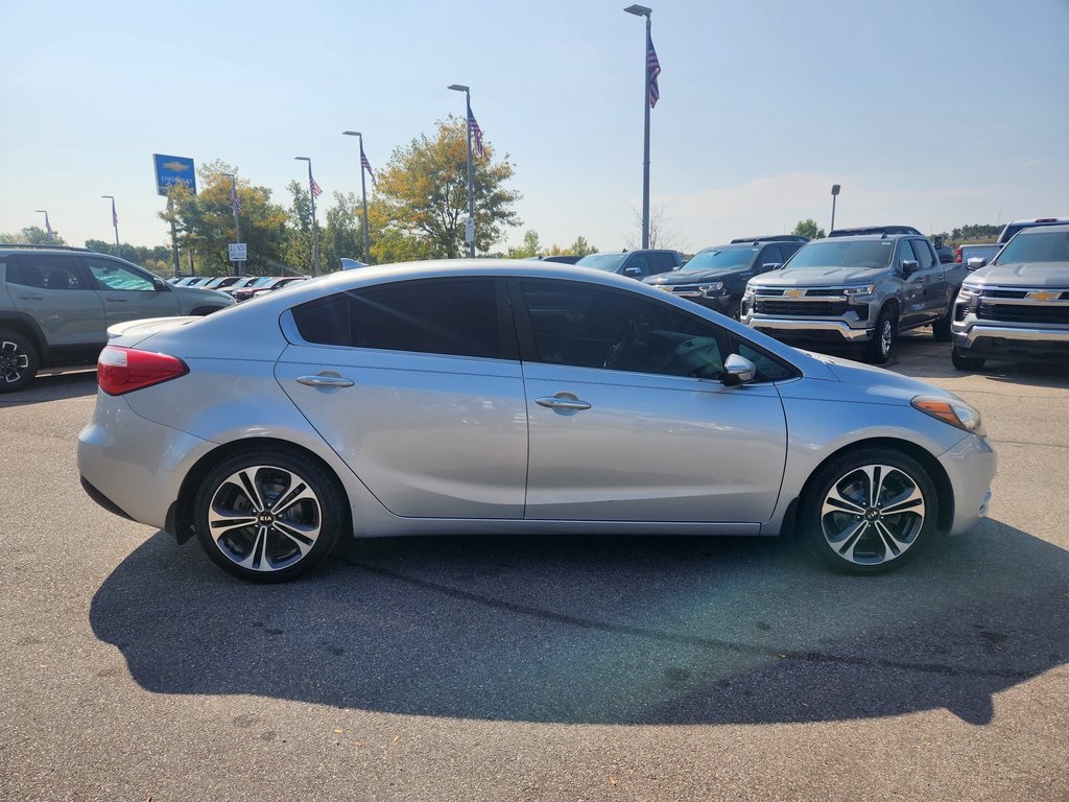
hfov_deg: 73.9
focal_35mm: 23
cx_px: 534
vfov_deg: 58.9
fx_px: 710
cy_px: 401
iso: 20
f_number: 1.8
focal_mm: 5.4
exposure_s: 1/2737
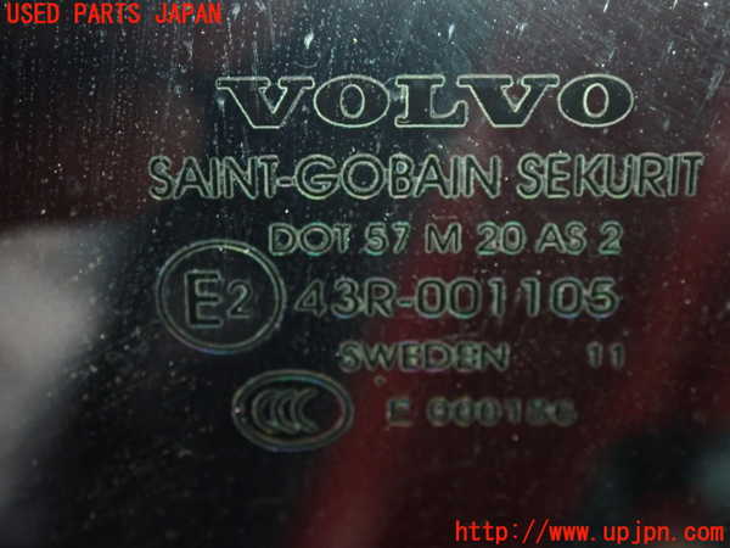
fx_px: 2109
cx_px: 365
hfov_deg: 19.6
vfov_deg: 14.8
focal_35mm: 100
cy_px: 274
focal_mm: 18
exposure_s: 1/40
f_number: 4.9
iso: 800
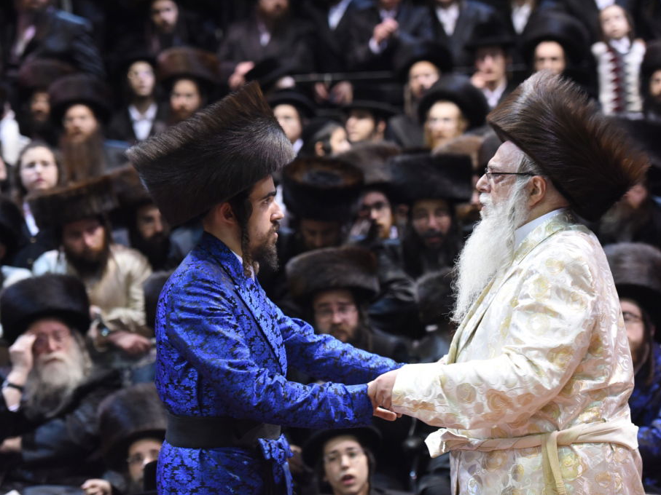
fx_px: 2177
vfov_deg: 13.0
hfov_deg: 17.3
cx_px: 326
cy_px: 247
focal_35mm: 114
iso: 2500
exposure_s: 1/125
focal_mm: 105
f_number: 3.2
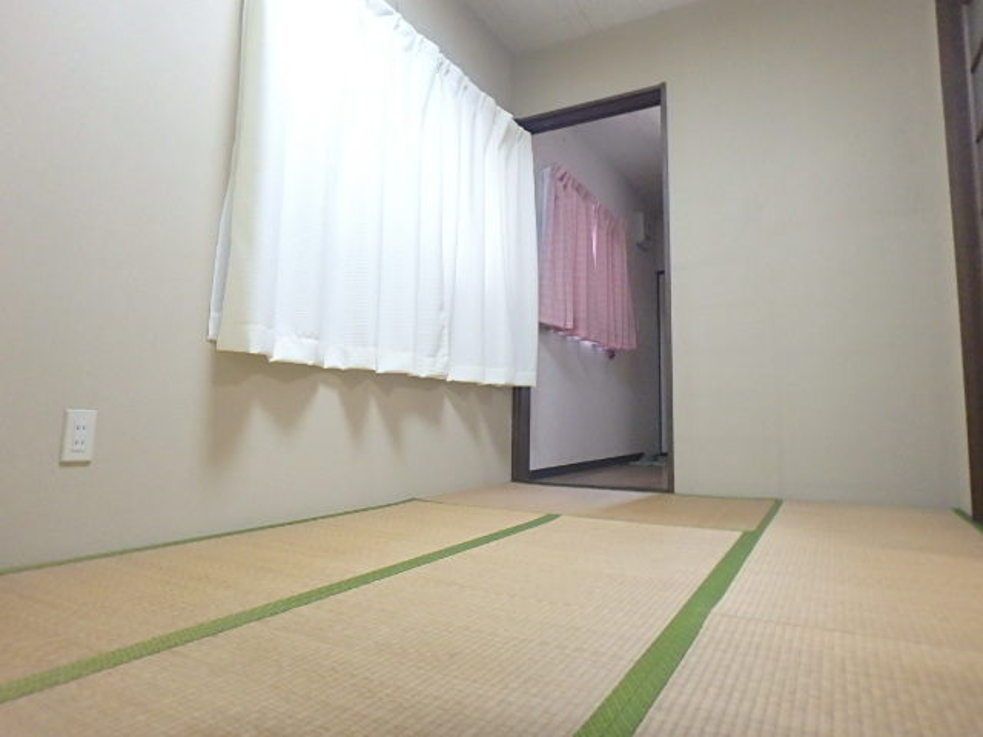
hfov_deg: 79.0
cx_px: 492
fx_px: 596
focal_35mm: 21
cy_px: 368
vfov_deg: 63.4
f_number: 3.5
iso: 800
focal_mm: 3.7
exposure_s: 1/30
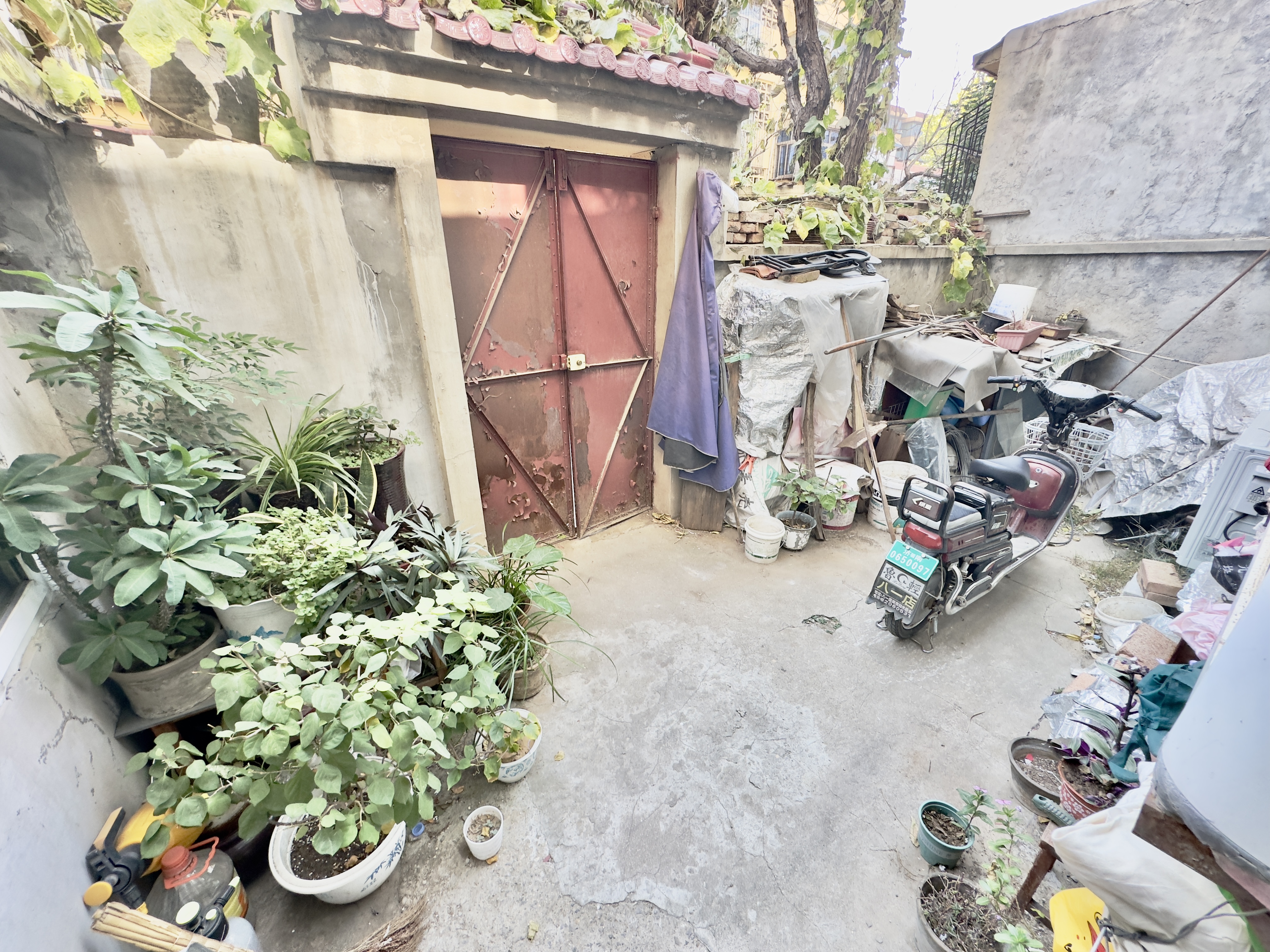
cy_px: 476
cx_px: 635
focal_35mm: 14
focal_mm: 2.22
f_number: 2.2
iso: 80
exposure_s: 1/99
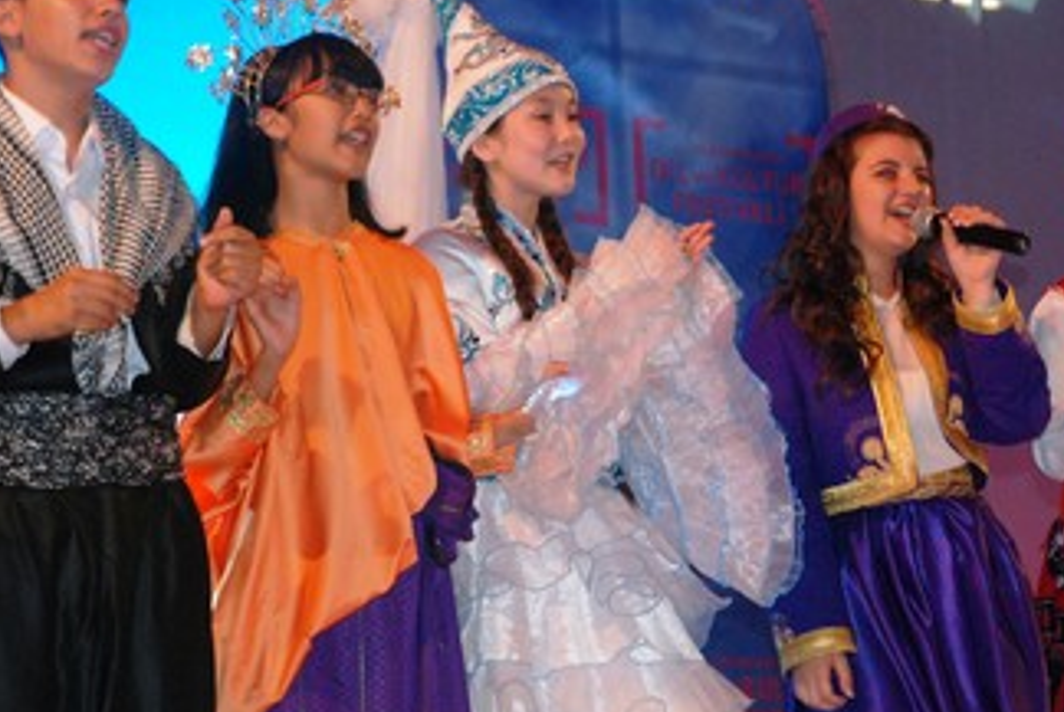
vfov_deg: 9.4
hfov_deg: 14.0
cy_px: 404
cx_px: 624
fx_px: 4321
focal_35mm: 146
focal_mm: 70
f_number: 5.6
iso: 800
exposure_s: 1/60
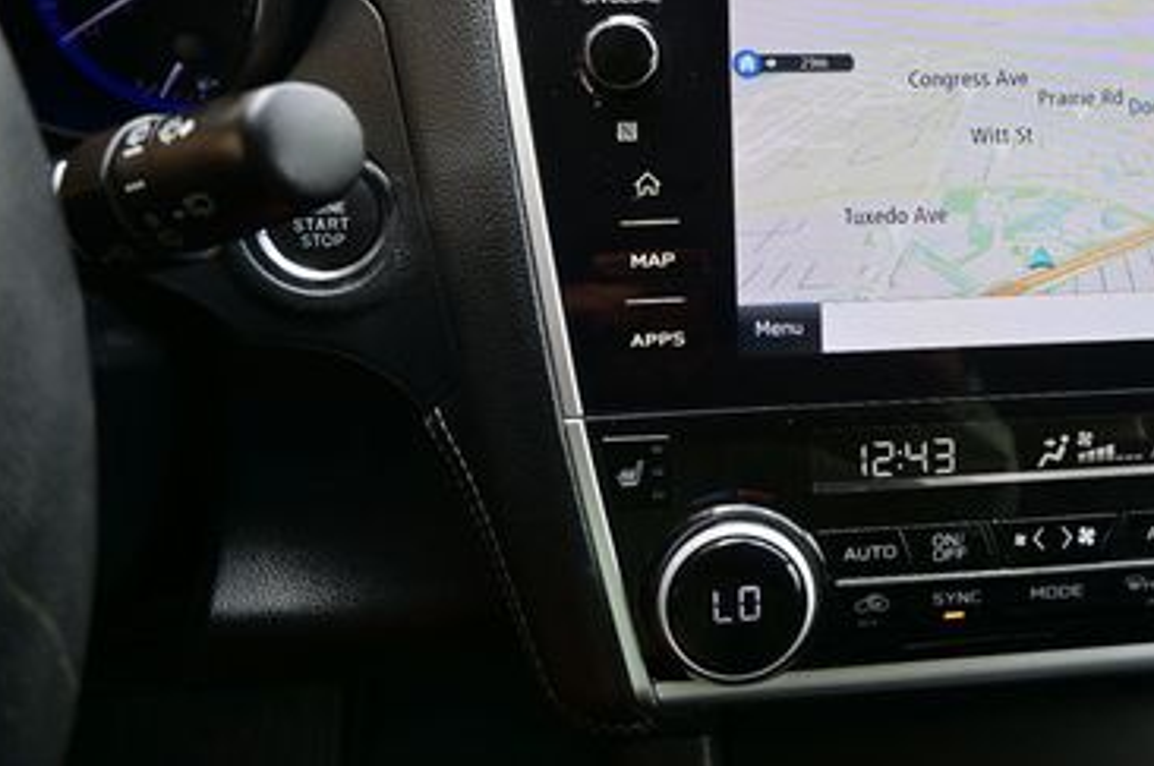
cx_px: 965
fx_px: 1345
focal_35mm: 42
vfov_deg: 31.4
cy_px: 214
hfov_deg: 43.7
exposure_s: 1/60
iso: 100
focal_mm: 16
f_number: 4
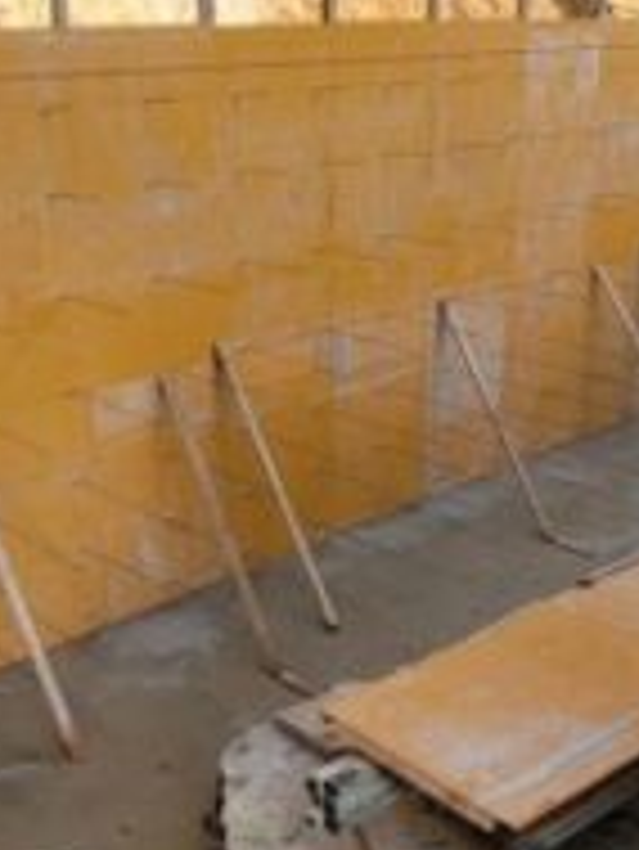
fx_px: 1082
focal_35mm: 44
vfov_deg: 42.8
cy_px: 481
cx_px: 252
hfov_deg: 32.8
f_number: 2.2
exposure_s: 1/275
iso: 50
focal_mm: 2.2
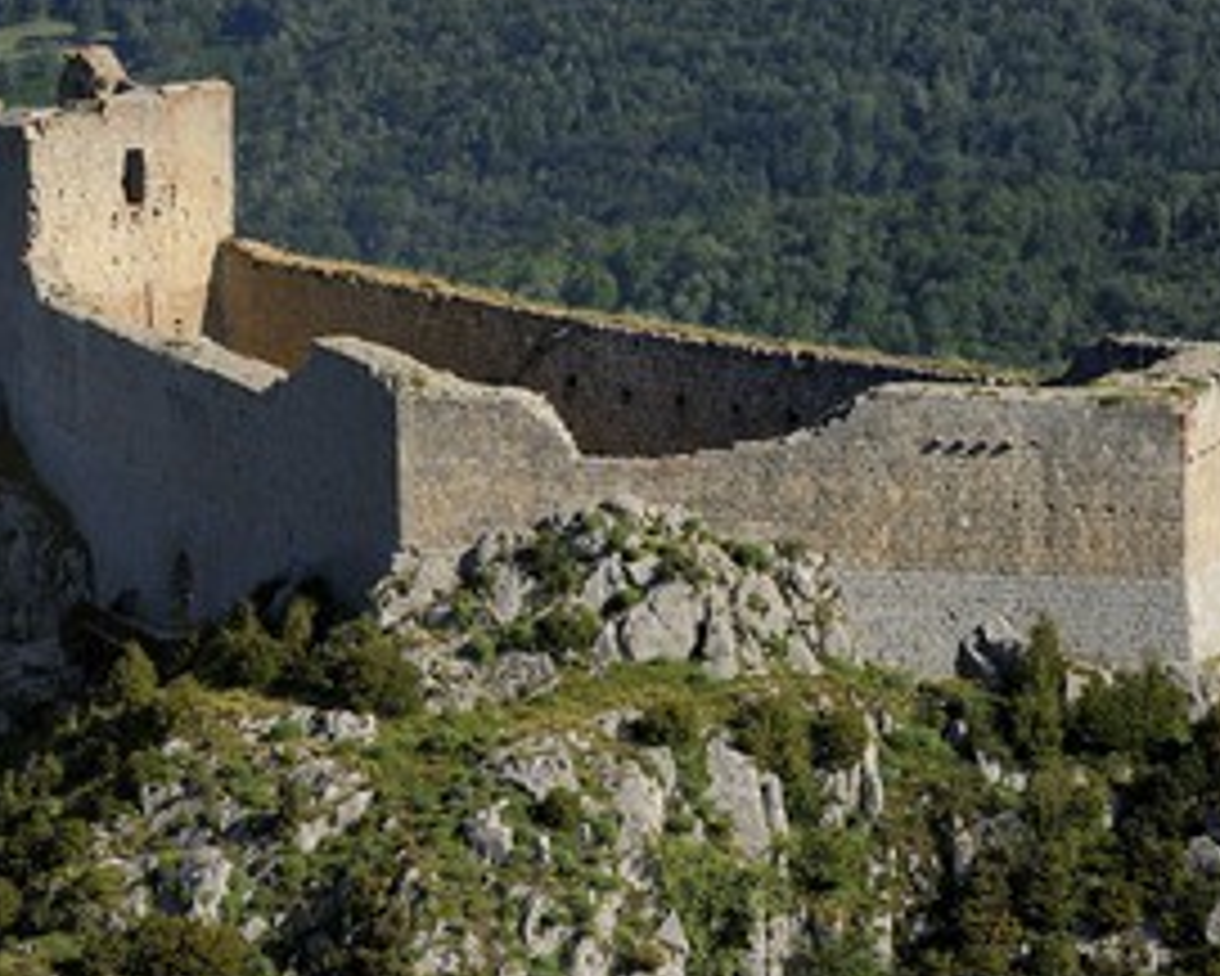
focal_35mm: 204
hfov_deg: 9.5
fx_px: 7369
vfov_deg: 7.6
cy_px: 441
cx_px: 569
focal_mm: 140
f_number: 7.1
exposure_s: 1/1000
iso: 400
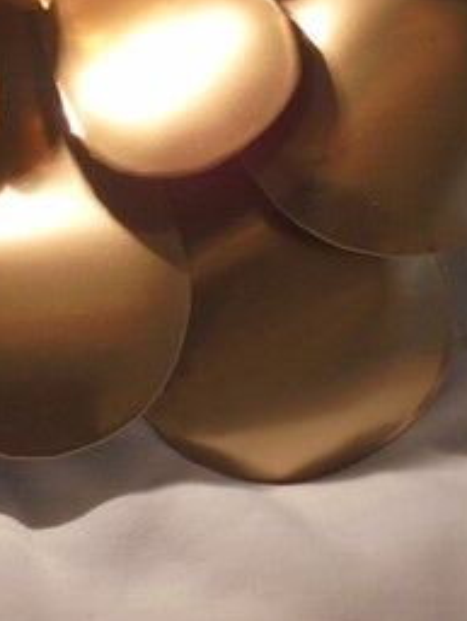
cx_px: -42
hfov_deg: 12.3
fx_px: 2139
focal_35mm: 119
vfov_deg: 15.7
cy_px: -193
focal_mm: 6.1
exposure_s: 1/50
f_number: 4
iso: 100
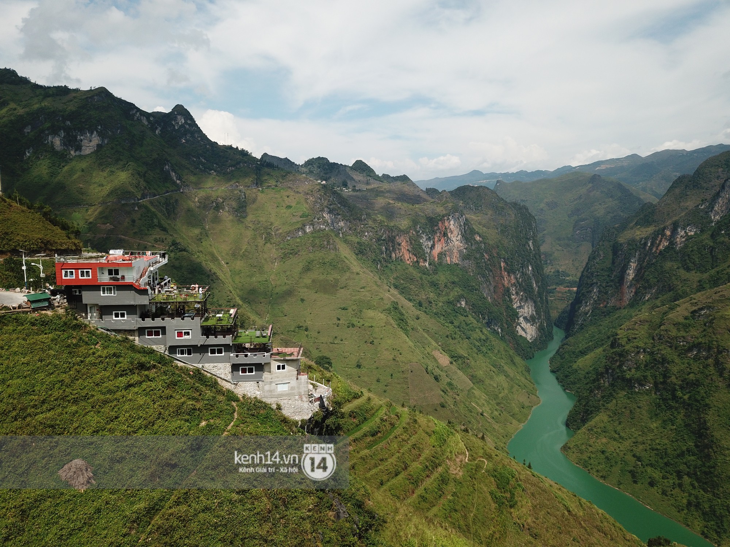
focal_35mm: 26
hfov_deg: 67.3
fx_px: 548
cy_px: 274
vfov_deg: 53.1
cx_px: 365
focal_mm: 4.73
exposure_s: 1/2000
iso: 100
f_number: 2.2
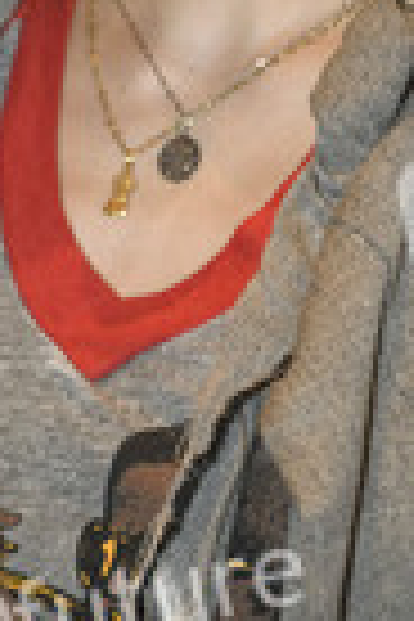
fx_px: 9970
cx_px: 220
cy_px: -18
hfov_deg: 2.4
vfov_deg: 3.6
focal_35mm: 578
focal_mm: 200
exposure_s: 1/200
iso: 800
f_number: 4
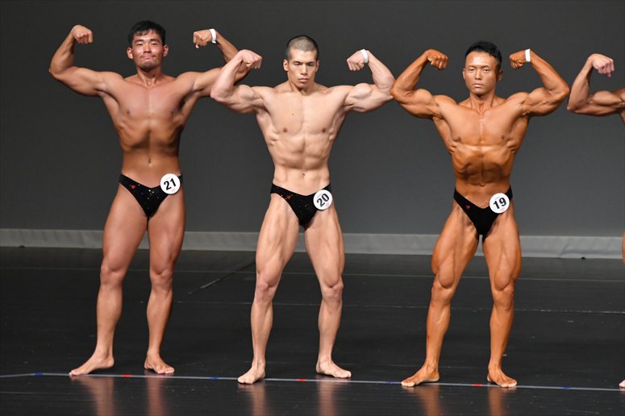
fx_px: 5987
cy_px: 208
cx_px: 312
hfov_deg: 6.0
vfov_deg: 4.0
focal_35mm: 345
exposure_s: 1/400
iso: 4000
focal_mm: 230
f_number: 5.6
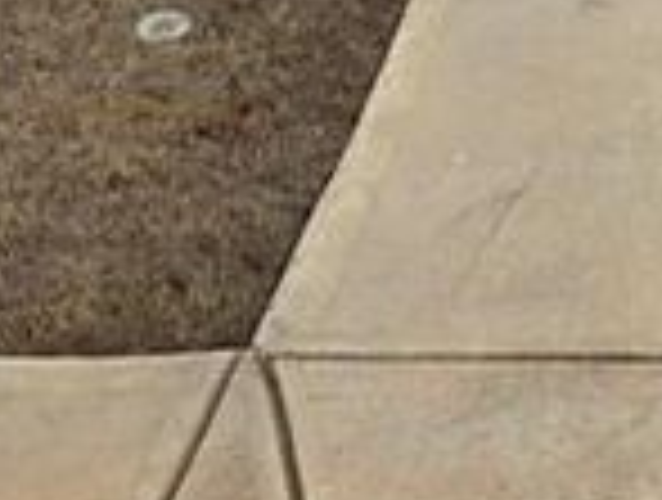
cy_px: -818
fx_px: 1994
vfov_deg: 11.2
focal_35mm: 104
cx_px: 712
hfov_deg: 18.2
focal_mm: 5.4
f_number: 1.8
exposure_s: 1/1967
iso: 25
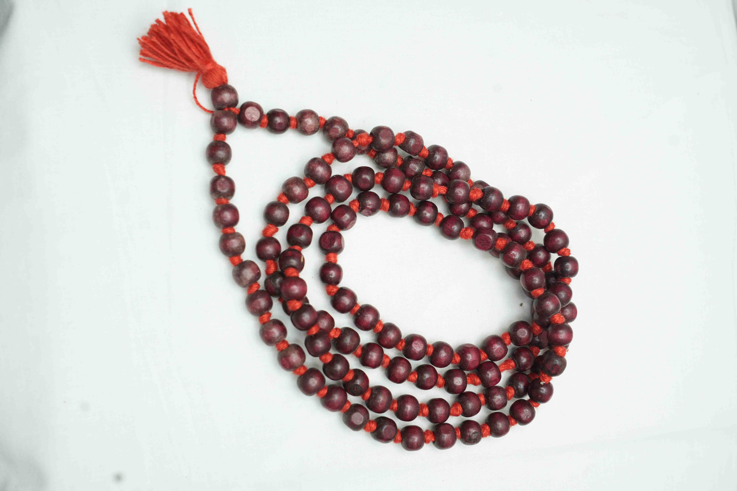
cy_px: 246
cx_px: 368
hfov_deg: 47.4
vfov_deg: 32.6
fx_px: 839
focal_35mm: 41
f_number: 5.6
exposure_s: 1/60
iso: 320
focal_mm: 41
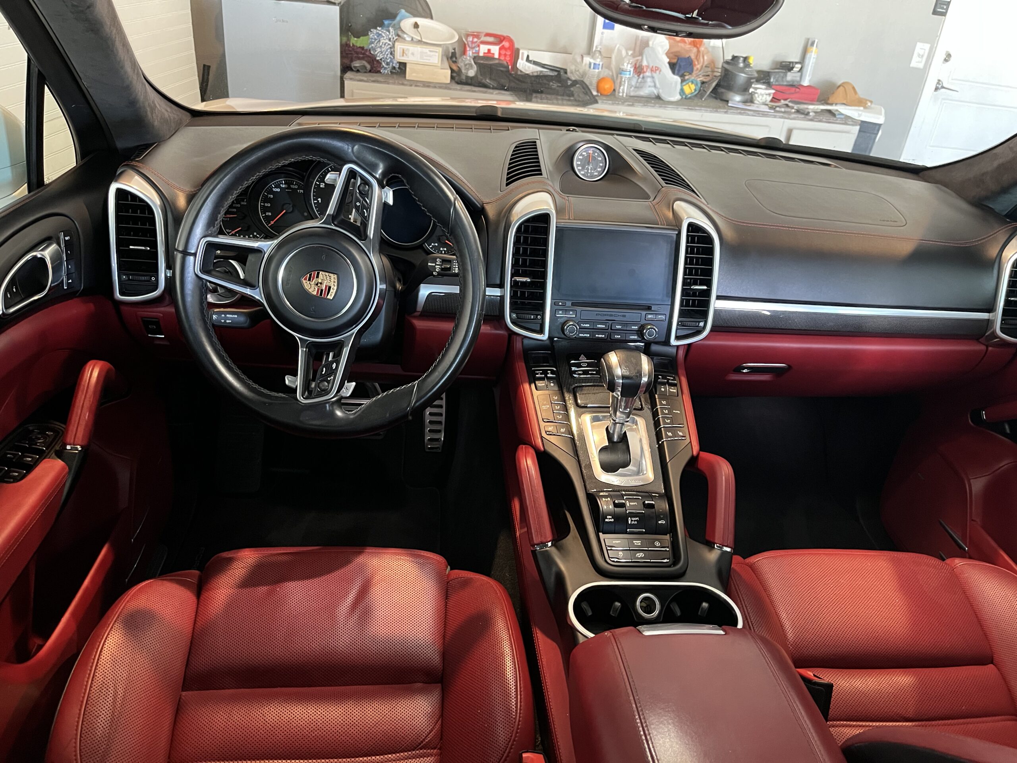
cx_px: 508
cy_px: 382
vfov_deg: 53.1
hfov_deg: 67.3
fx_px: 764
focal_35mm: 26
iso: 500
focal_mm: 5.1
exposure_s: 1/30
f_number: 1.6
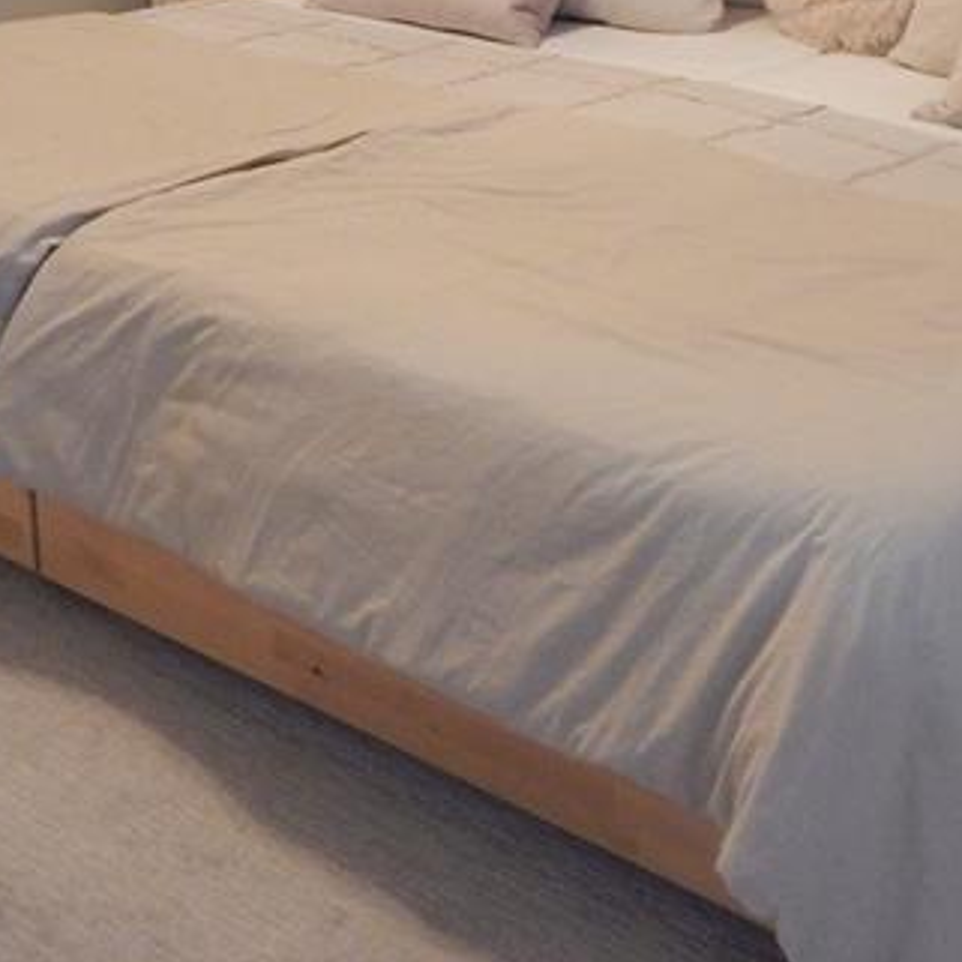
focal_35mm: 62
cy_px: 153
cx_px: 683
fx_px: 1949
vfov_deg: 27.0
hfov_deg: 27.5
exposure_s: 1/30
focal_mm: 4
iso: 400
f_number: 3
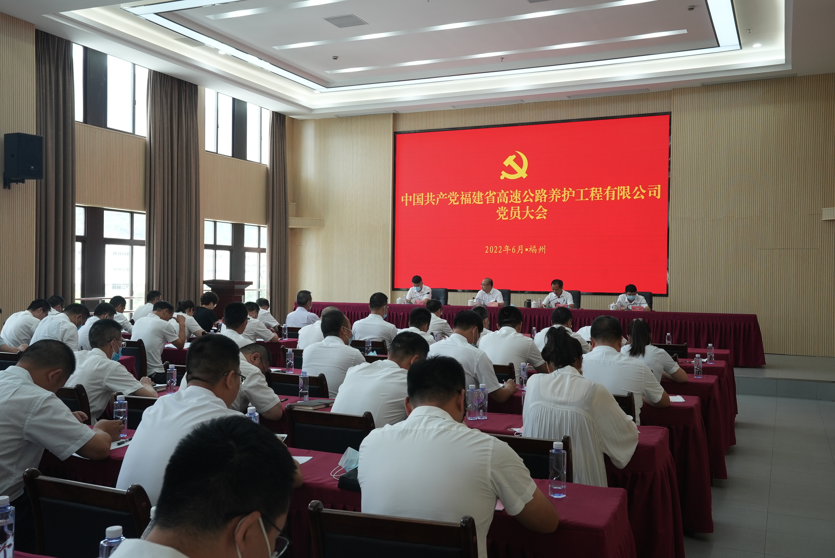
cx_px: 418
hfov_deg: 54.4
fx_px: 812
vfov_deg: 37.9
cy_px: 279
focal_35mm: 35
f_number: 9
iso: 800
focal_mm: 35
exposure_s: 1/50
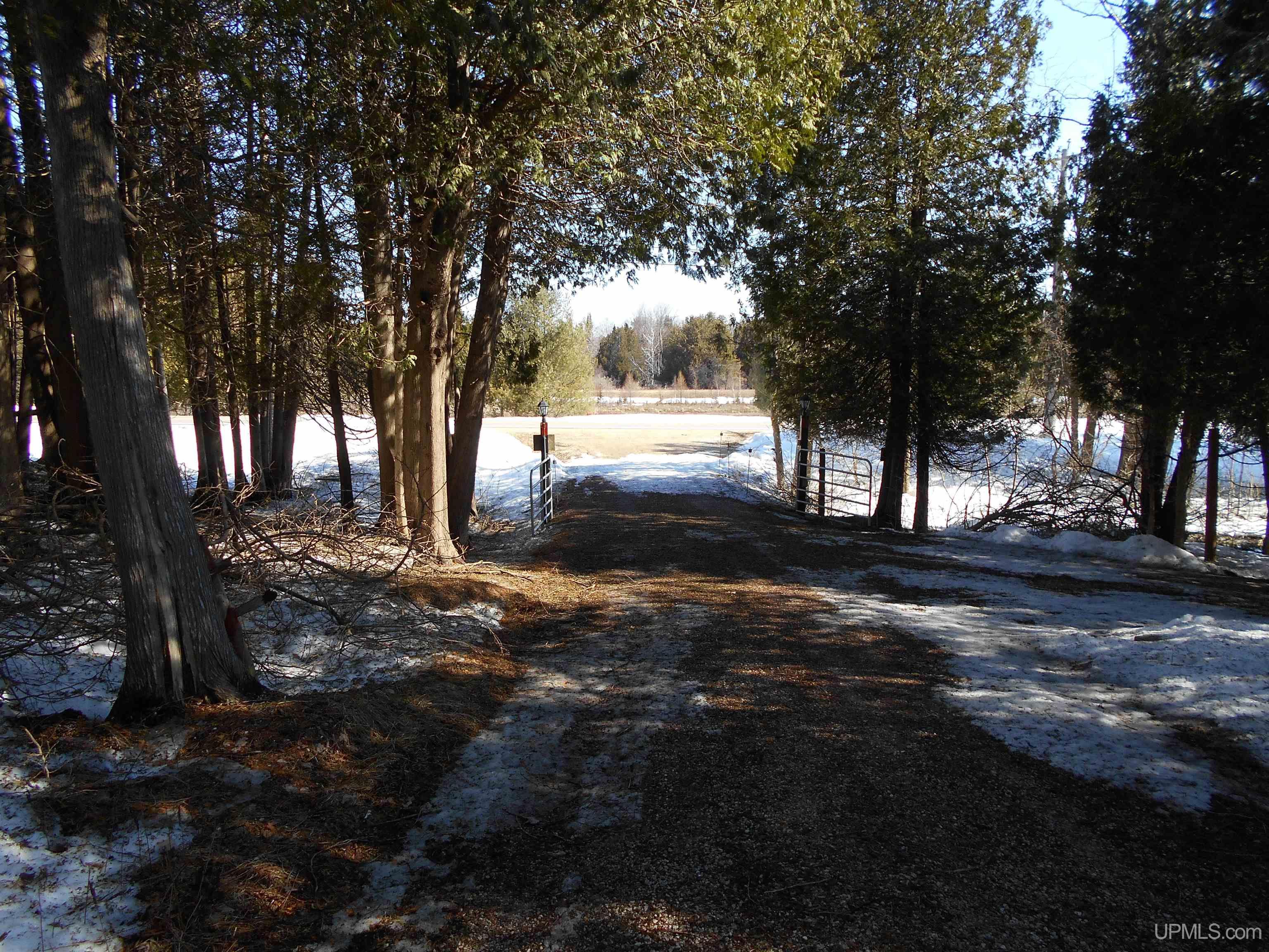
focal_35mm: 26
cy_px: 476
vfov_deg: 53.1
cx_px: 634
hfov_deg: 67.3
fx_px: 953
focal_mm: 4.6
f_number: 3.2
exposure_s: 1/320
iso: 80
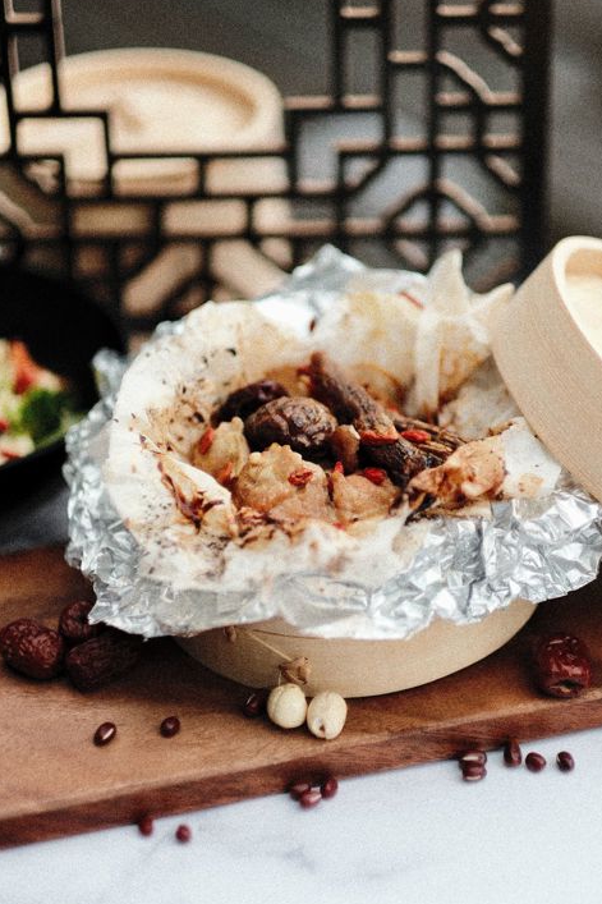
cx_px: 338
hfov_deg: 14.4
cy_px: 453
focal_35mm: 95
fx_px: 2384
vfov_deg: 21.5
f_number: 1.2
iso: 125
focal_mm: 56
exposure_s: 1/1250
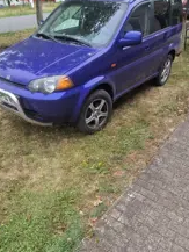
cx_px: 96
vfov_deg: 68.5
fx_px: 175
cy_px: 178
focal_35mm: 24
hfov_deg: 56.9
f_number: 2.2
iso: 50
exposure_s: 1/124
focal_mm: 2.2
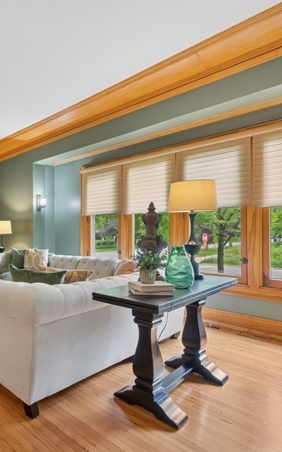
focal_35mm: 22
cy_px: 229
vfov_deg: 79.7
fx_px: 271
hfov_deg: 48.8
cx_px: 26
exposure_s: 1/4
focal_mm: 14
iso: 400
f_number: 9.5
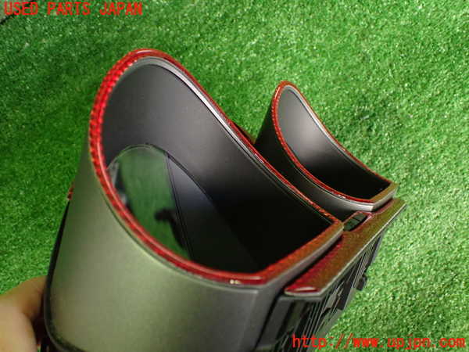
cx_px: 234
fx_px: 406
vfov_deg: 46.8
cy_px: 176
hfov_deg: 60.0
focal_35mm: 30
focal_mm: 5.4
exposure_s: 1/50
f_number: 2.3
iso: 800
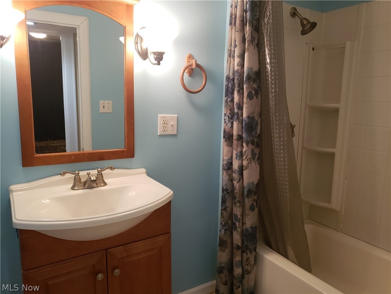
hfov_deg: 67.3
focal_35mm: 26
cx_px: 196
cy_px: 147
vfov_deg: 53.1
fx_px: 294
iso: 250
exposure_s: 1/60
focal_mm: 4.3
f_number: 1.5
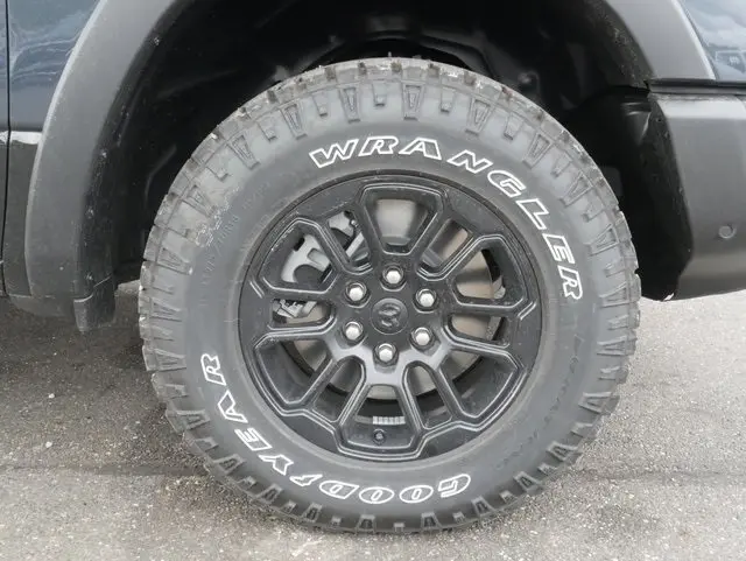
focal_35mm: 38
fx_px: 820
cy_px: 280
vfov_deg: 37.8
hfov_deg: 48.9
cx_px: 373
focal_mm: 19
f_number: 20
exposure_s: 1/50
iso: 3200
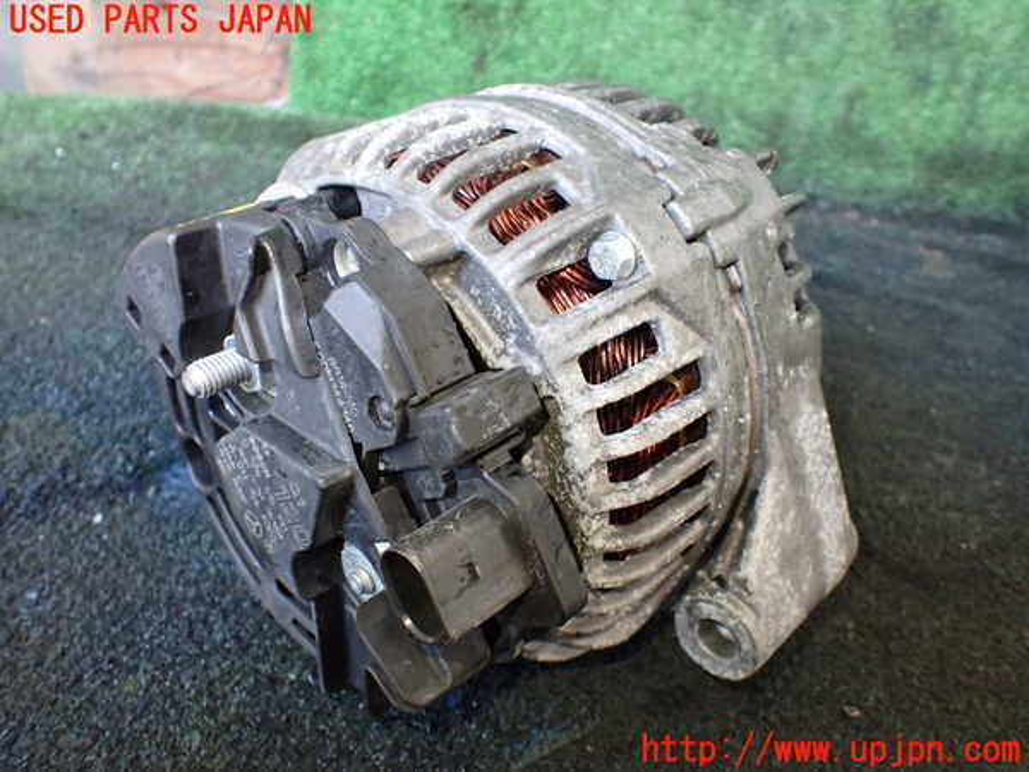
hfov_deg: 60.0
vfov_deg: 46.8
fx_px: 892
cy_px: 386
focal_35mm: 30
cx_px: 514
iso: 800
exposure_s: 1/100
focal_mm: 5.4
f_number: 2.3
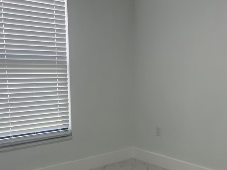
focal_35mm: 49
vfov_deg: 29.3
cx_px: 163
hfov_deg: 38.2
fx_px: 322
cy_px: 124
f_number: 1.5
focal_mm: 5.7
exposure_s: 1/120
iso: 32
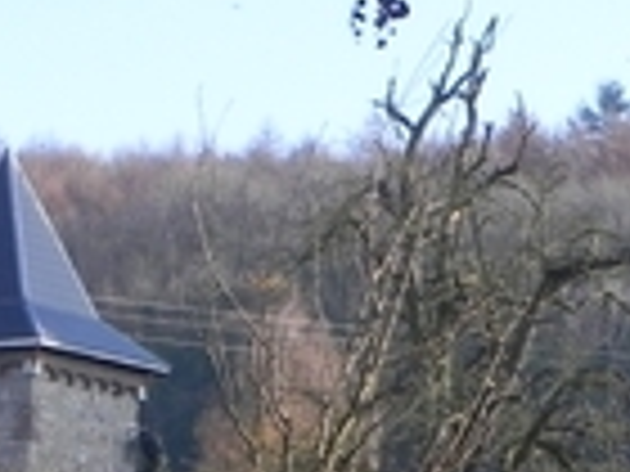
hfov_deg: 6.1
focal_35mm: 321
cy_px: 436
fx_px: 5842
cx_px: 999
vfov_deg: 4.6
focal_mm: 13.4
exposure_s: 1/235
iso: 160
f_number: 5.6
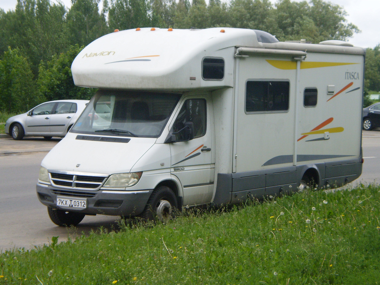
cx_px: 190
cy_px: 142
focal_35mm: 87
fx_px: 955
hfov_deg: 22.5
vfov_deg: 17.0
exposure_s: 1/250
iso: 200
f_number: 5.3
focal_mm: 15.3
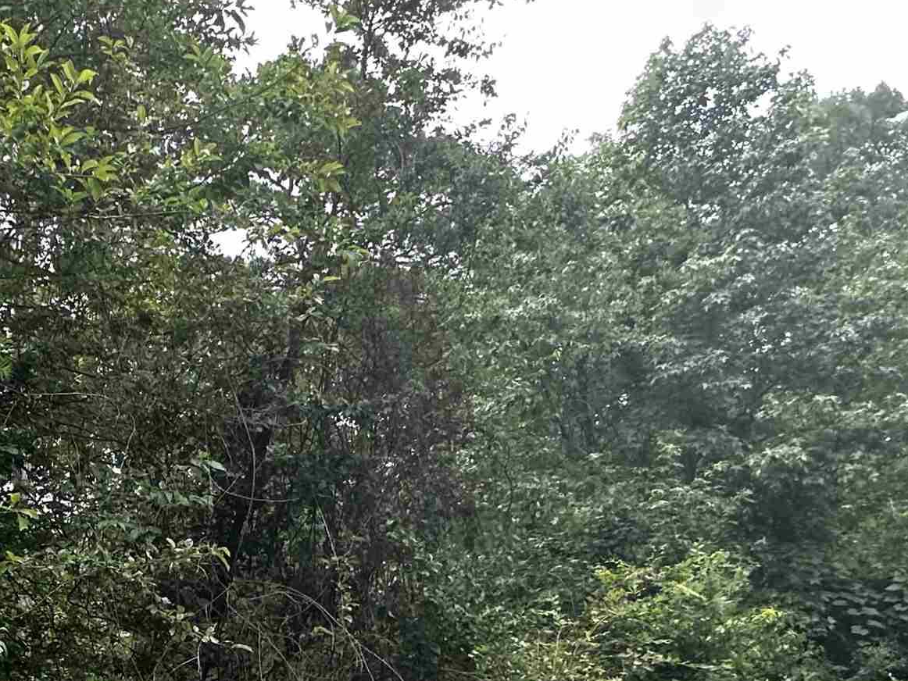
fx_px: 971
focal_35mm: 37
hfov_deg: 44.1
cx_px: 37
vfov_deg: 36.0
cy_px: 629
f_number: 2.2
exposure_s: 1/99
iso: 250
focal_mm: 2.22
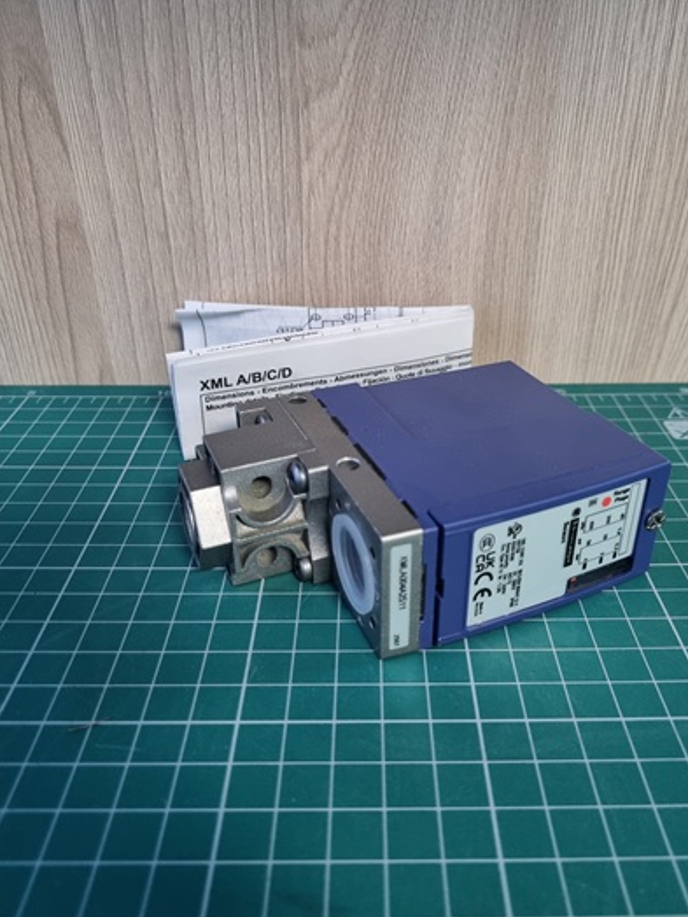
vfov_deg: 63.4
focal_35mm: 28
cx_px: 369
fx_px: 742
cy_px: 425
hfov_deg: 49.7
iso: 400
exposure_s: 1/50
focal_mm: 5.4
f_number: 1.8
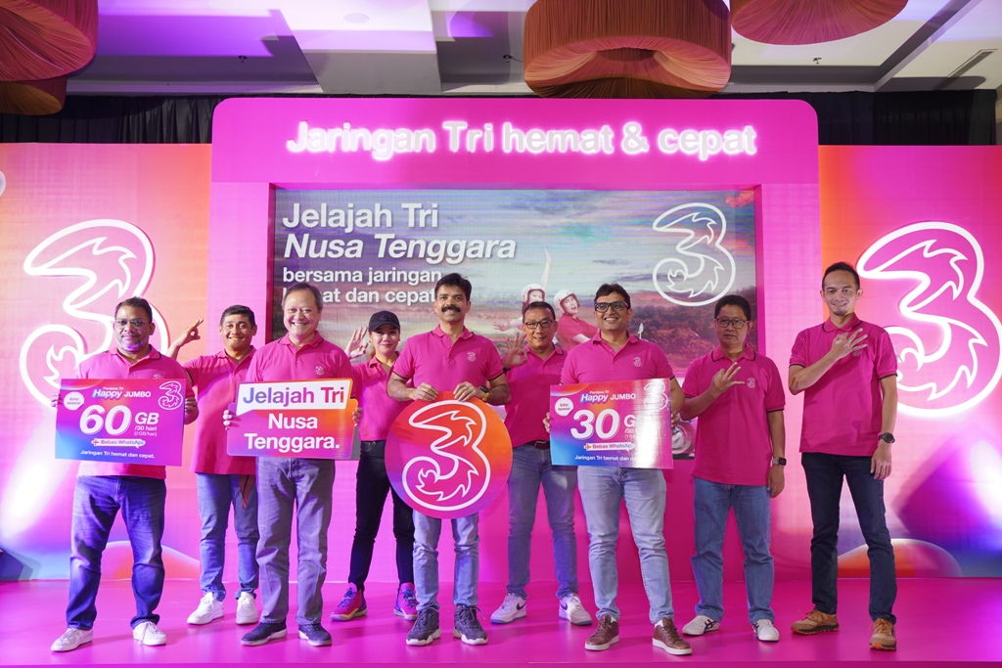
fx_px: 946
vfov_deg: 38.9
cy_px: 334
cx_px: 501
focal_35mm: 34
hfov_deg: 55.8
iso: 1250
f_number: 4
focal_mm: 34
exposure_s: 1/100
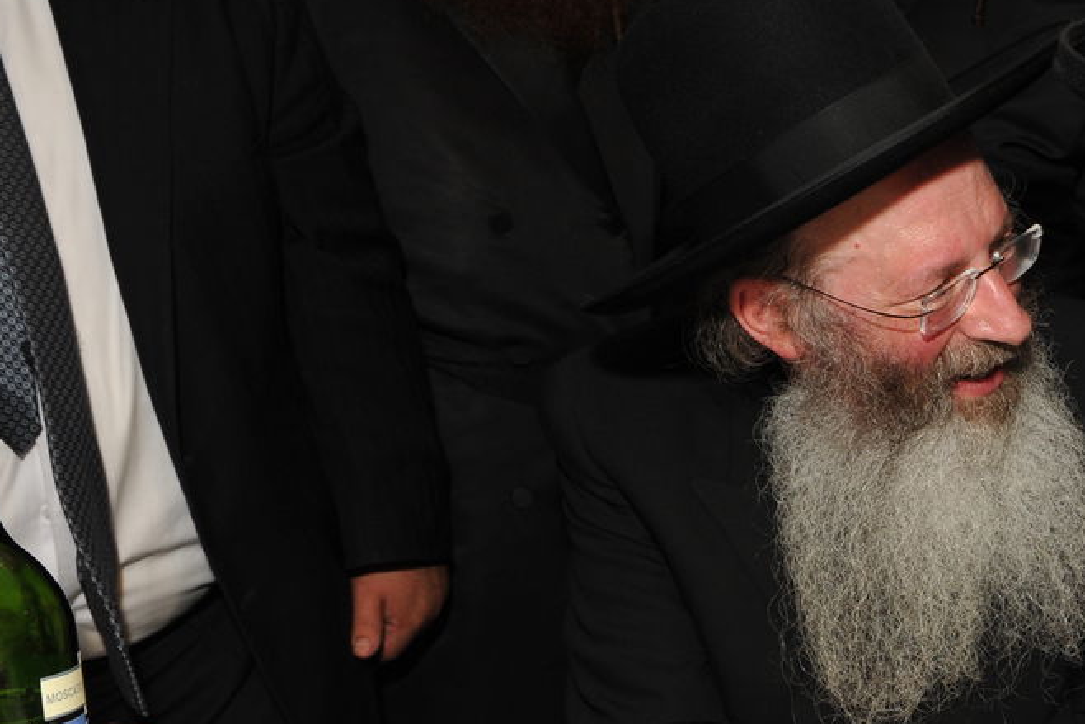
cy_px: 558
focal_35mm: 51
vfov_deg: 26.1
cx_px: 1101
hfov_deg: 35.0
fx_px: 1537
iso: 1000
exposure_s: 1/100
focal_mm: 24
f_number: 7.1
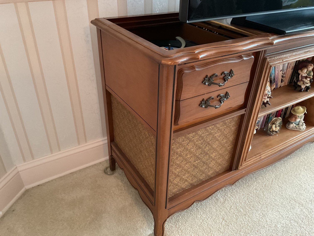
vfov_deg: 48.2
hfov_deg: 61.7
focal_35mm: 29
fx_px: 263
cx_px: 157
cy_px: 118
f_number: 1.8
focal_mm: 3
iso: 320
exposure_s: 1/30
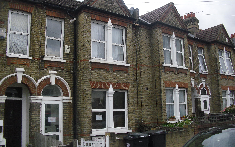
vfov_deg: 32.7
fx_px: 250
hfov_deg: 50.4
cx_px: 117
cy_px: 67
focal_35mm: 39
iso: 100
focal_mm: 6.3
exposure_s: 1/160
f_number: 7.8
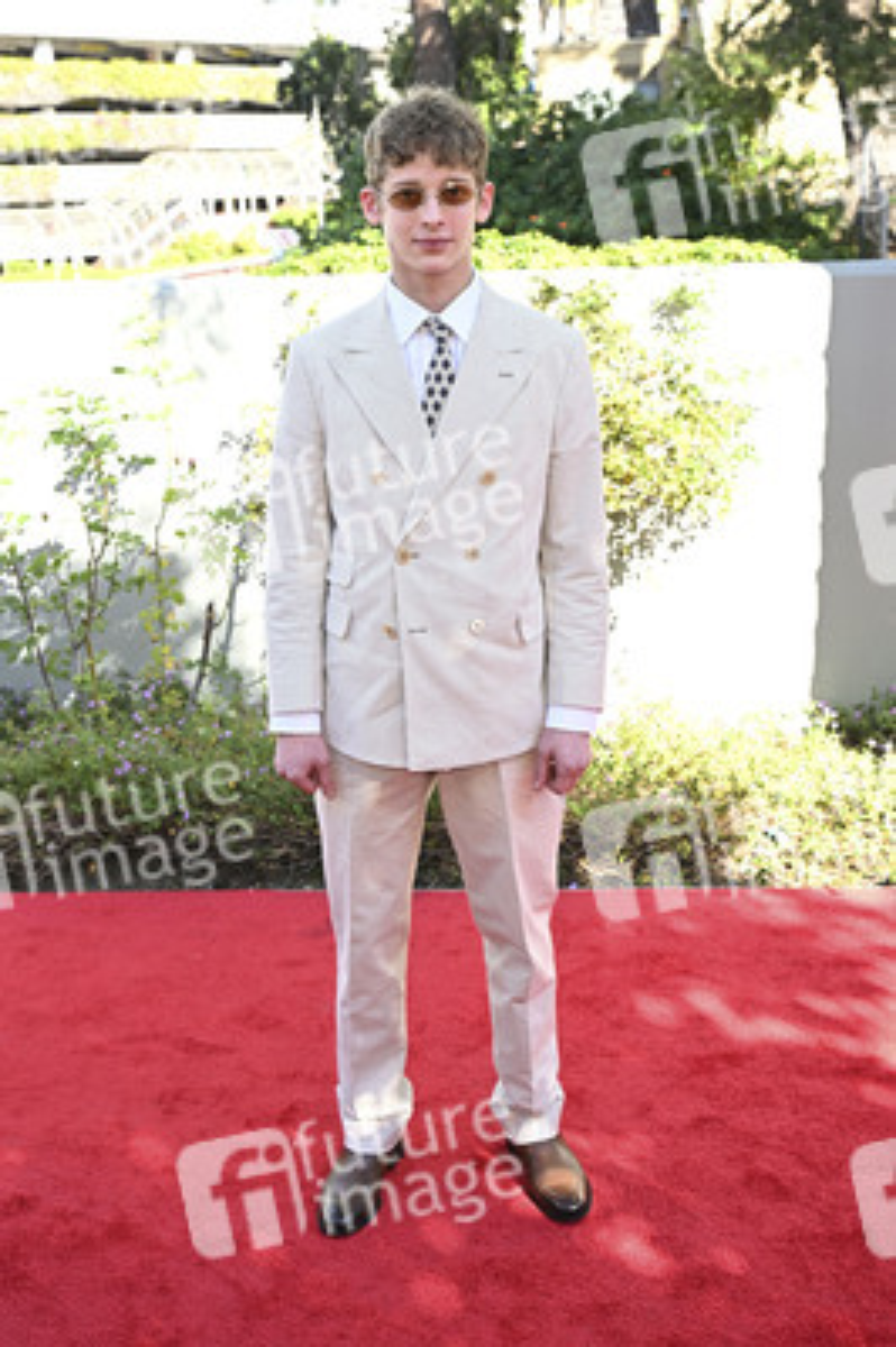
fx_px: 1571
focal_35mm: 42
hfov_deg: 31.8
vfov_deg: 46.4
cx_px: 448
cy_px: 674
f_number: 5.6
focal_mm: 42
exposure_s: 1/320
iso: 640
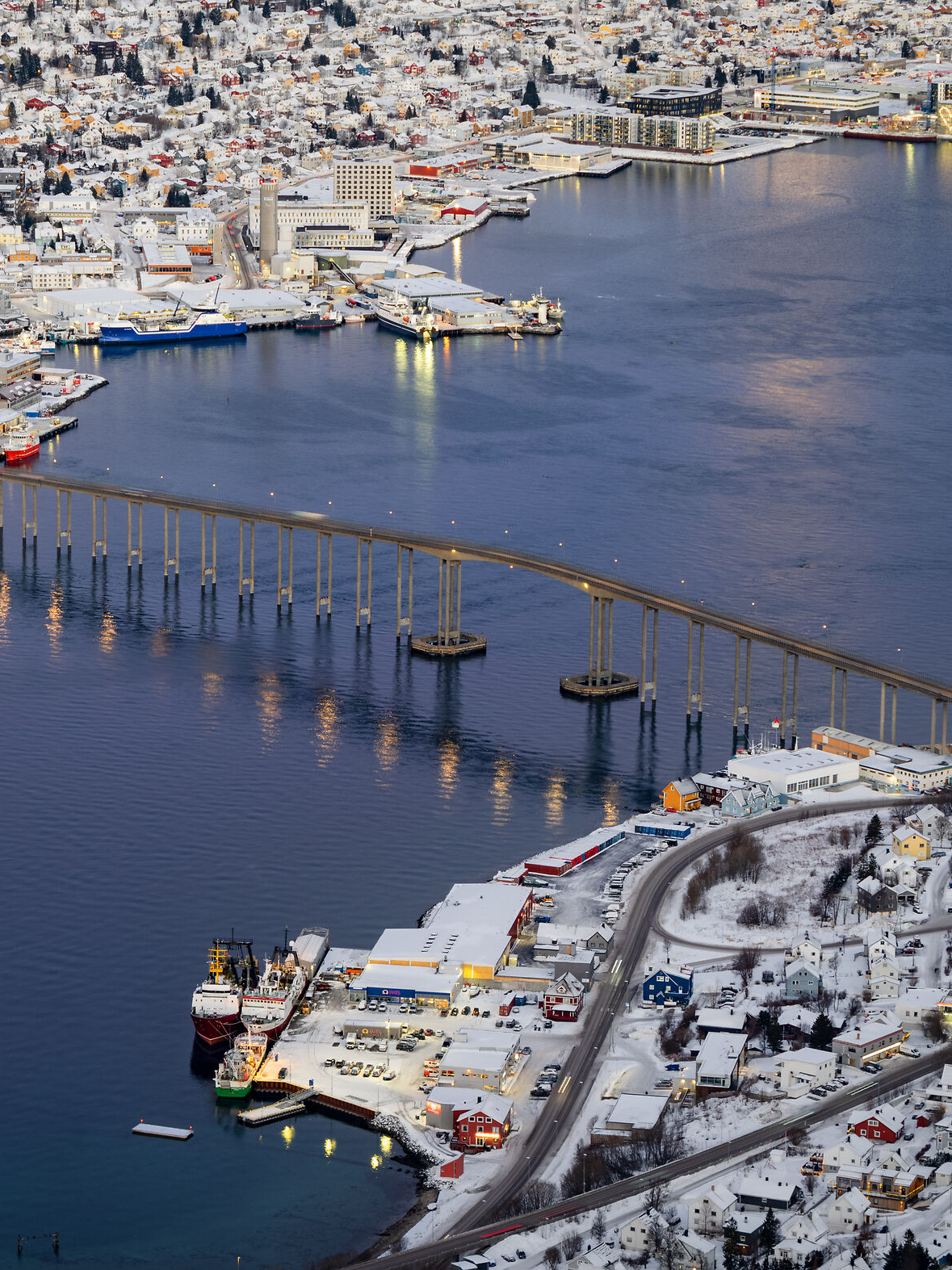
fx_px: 4952
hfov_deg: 10.9
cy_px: 635
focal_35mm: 135
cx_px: 171
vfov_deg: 14.6
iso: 100
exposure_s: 1
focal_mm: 60
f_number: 9
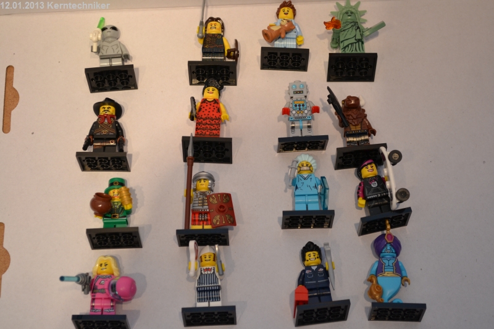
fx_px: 947
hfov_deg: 29.2
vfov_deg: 19.7
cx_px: 247
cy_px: 164
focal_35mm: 69
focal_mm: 46
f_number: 5.3
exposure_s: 1/40
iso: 800
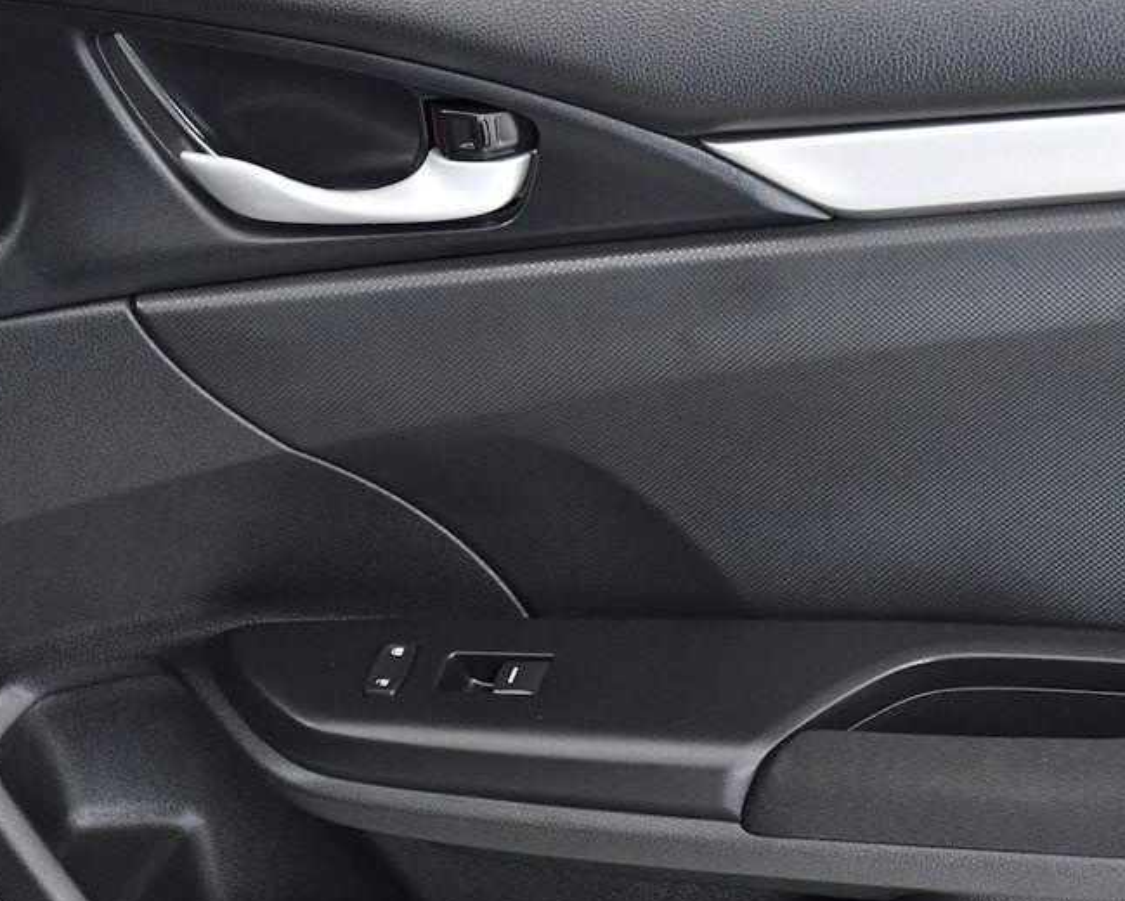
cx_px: 751
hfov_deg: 17.3
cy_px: 491
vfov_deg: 13.9
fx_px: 3698
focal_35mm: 111
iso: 2500
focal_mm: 50
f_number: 6.3
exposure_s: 1/160
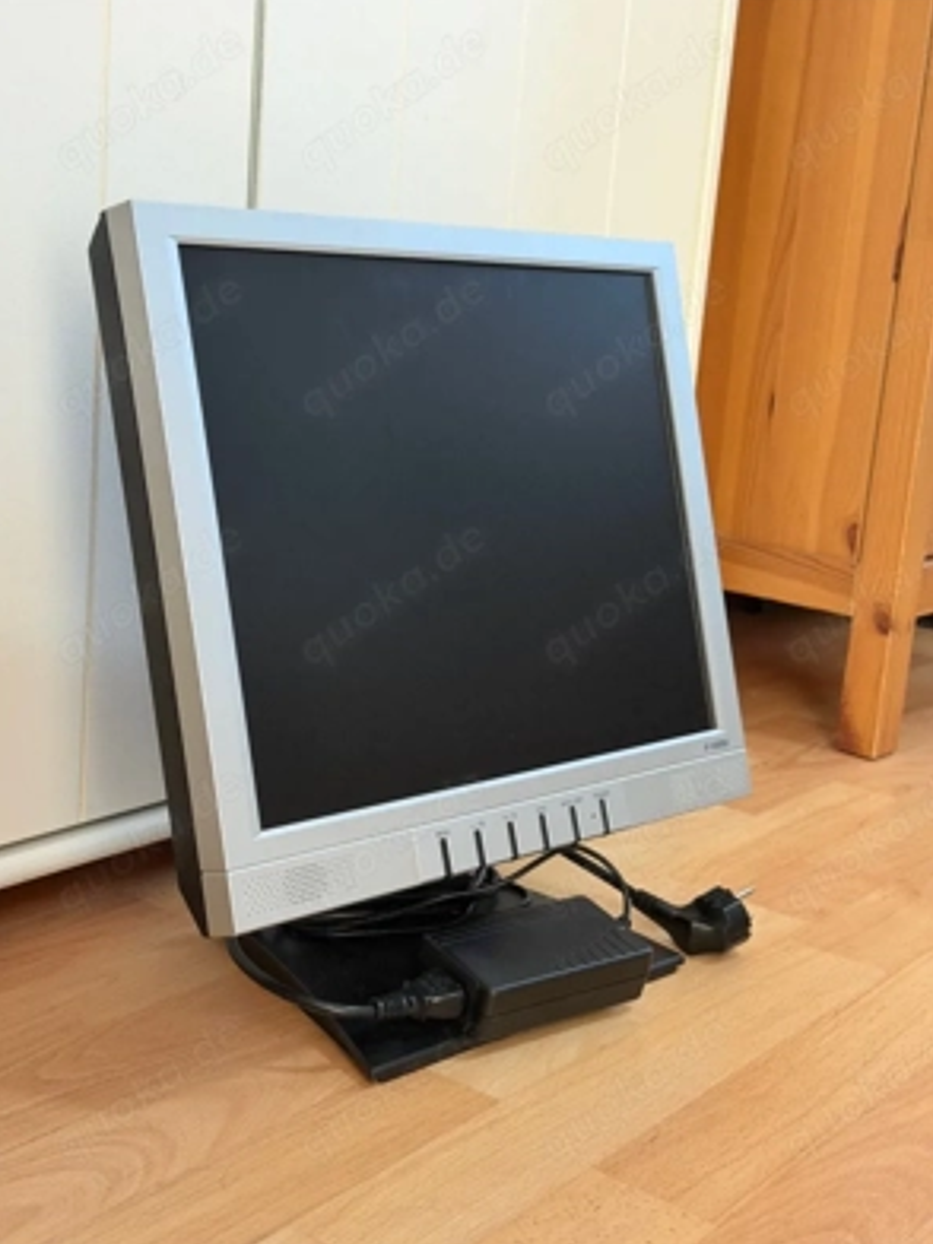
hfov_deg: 29.7
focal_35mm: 49
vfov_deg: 38.9
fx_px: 1761
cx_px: 460
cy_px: 628
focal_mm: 6.76
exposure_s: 1/40
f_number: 1.78
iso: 400
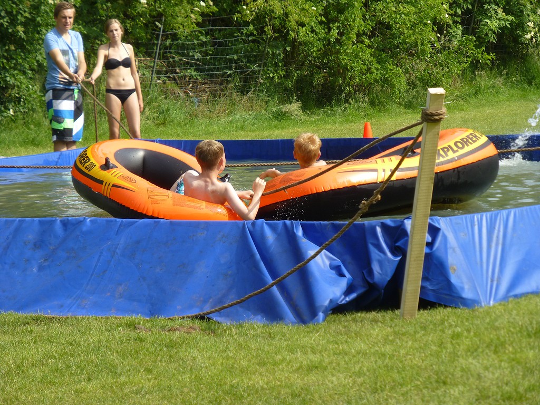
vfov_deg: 8.4
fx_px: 2746
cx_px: 270
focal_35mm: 176
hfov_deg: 11.2
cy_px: 202
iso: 100
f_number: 5.4
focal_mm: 31.3
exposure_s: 1/250
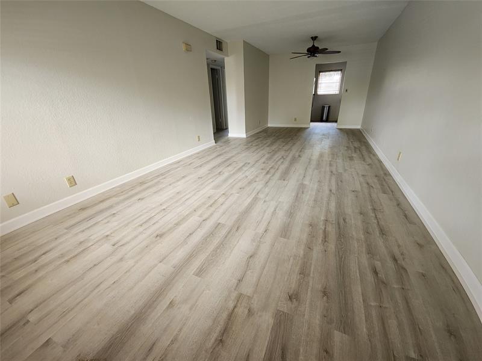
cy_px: 180
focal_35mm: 13
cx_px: 241
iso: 320
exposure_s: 1/60
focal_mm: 2.2
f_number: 2.2
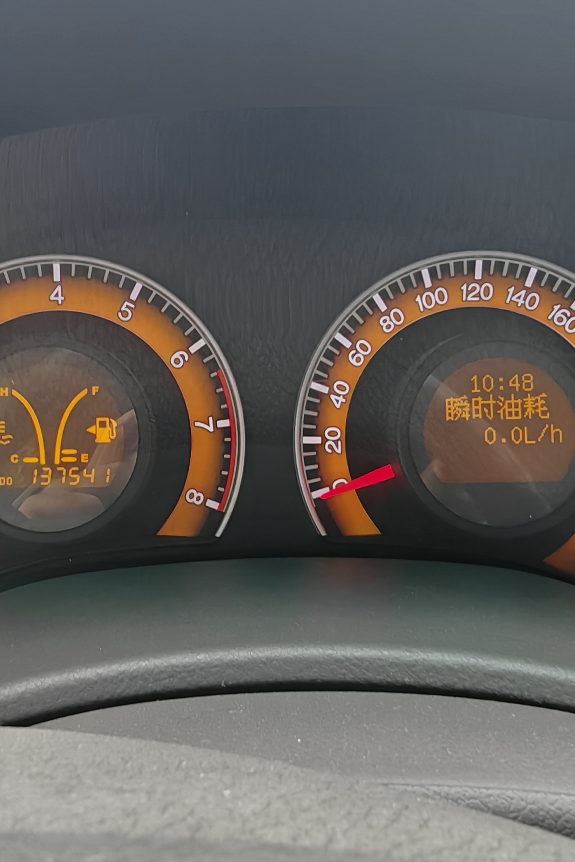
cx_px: 198
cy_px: 439
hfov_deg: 35.6
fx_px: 886
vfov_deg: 51.9
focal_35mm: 37
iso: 200
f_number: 2
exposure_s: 1/50
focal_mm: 1.82
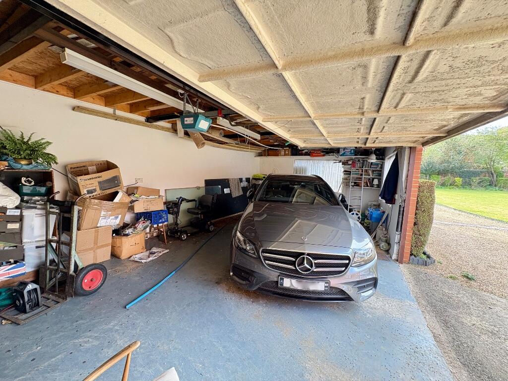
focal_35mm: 14
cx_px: 254
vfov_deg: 85.7
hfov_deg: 102.1
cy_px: 190
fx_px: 205
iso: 250
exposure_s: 1/83
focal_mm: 2.22
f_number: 2.2
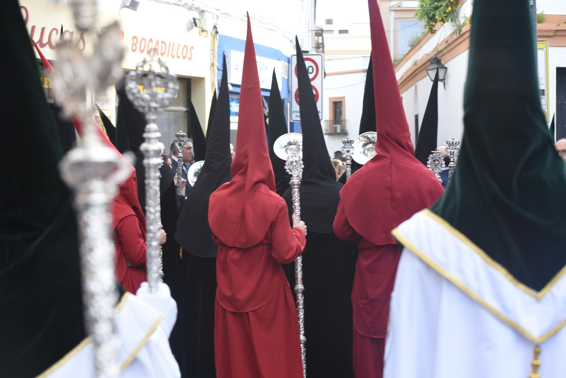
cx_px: 283
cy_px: 189
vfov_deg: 19.5
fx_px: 1101
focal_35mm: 70
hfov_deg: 28.8
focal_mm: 70
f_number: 5
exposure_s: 1/160
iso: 560
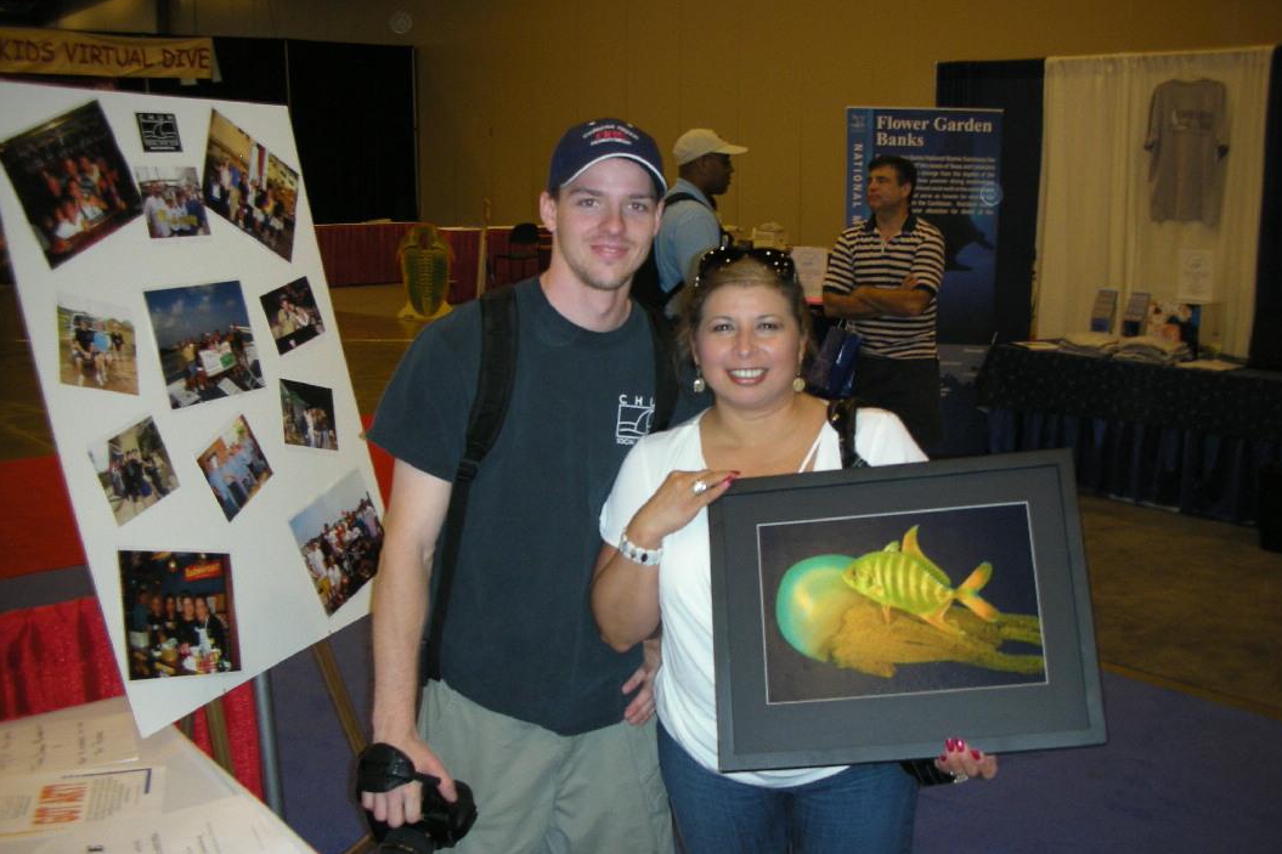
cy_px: 451
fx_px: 1317
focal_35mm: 37
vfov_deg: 35.9
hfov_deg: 51.9
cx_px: 648
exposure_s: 1/60
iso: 95
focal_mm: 5.8
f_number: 2.8
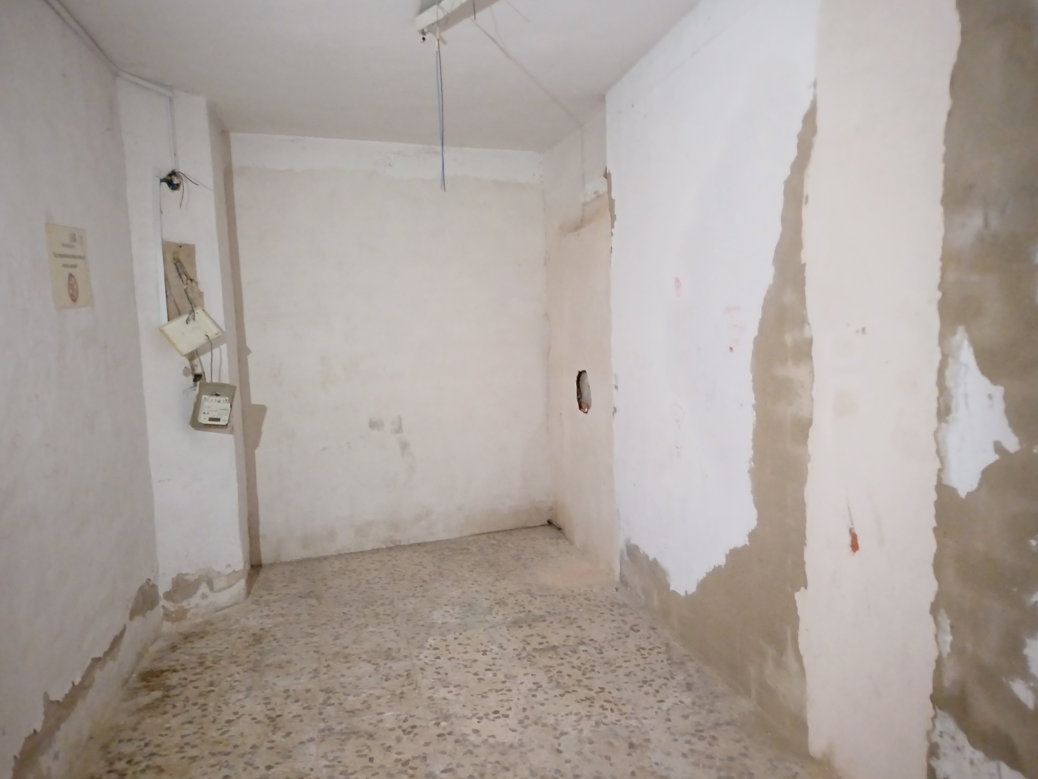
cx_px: 519
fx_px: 750
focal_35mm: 25
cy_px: 390
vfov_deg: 54.9
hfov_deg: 69.4
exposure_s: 1/4
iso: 4000
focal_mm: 4.65
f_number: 1.8
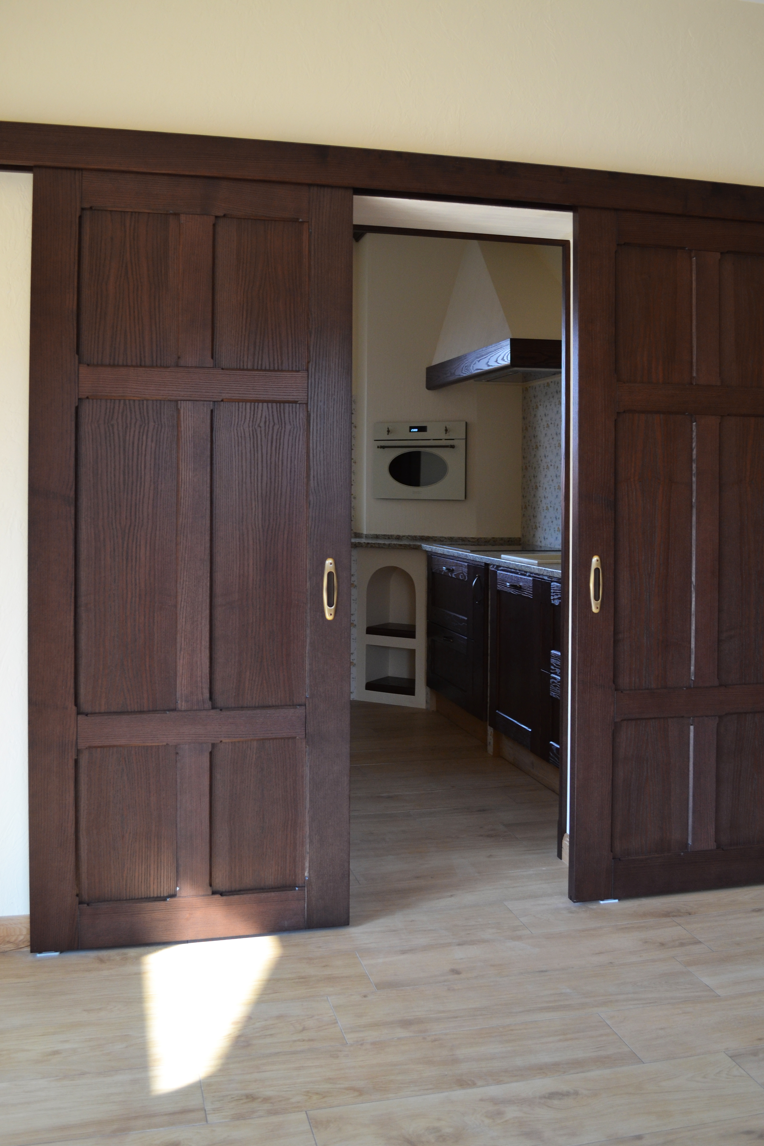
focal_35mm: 33
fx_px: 1050
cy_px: 573
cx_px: 382
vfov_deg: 57.2
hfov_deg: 40.0
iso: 400
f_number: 4
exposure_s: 1/60
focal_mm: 22
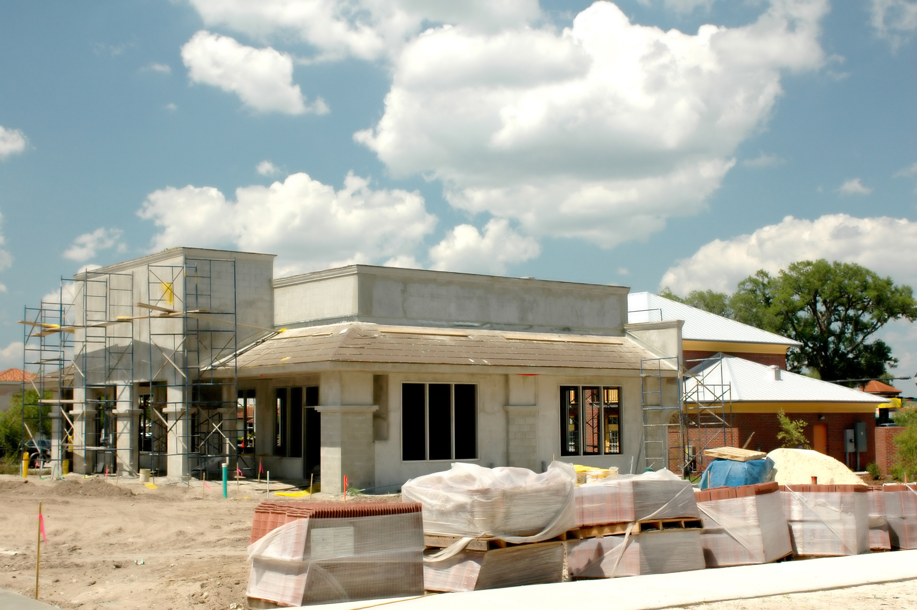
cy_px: 305
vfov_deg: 26.4
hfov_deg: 38.9
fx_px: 1298
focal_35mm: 51
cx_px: 458
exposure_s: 1/250
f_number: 8
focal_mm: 34
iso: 200
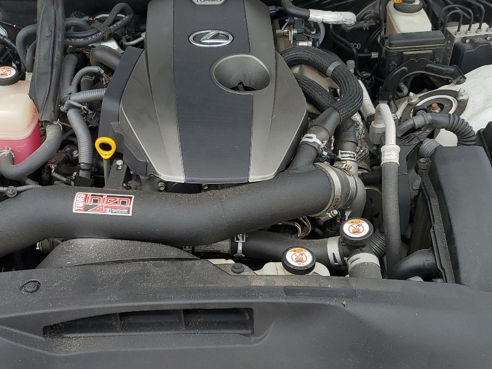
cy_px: 223
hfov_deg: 39.5
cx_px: 204
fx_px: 682
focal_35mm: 48
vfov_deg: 30.2
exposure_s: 1/1429
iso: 50
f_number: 1.5
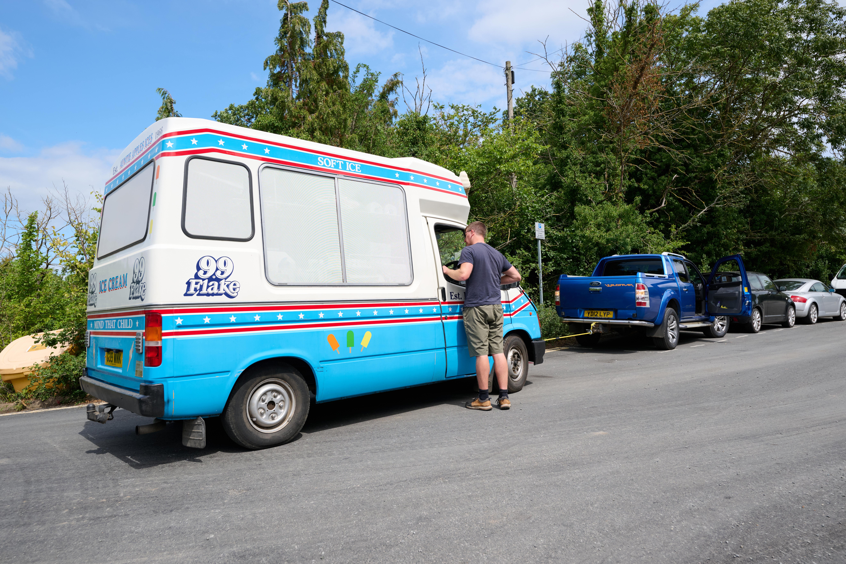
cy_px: 282
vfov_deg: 56.1
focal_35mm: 22
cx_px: 423
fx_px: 529
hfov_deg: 77.3
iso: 250
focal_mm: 22.5
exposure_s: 1/800
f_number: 5.6
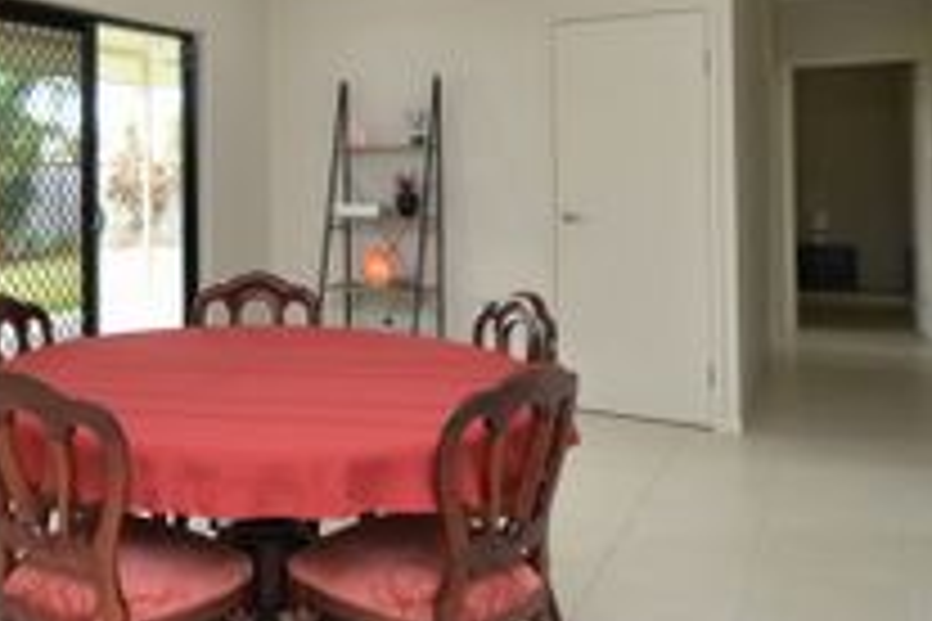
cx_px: 198
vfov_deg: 37.7
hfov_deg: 52.5
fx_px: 880
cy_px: 142
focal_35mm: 34
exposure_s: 1/60
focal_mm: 10
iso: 280
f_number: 4
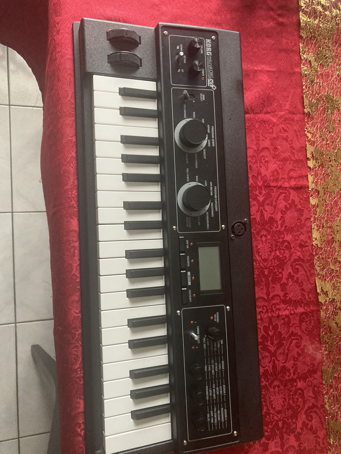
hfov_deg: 49.7
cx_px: 170
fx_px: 368
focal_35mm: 28
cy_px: 227
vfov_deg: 63.4
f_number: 1.8
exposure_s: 1/39
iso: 400
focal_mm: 3.99
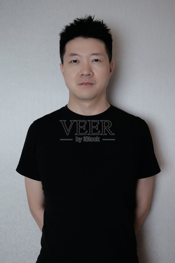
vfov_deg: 43.6
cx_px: 88
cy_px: 132
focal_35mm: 45
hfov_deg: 29.9
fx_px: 328
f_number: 5.6
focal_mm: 45
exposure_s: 1/80
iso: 200
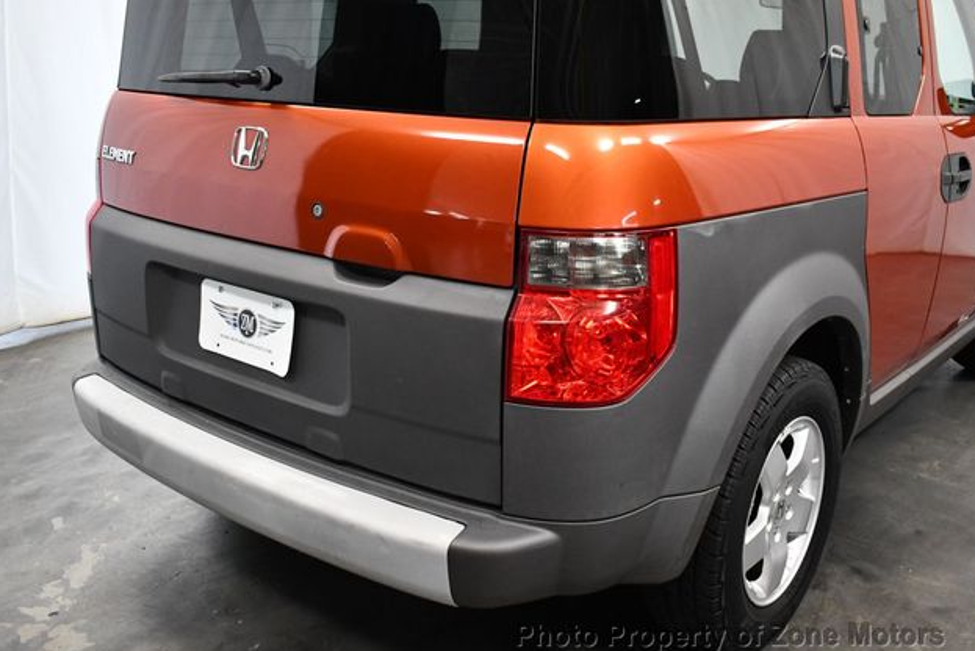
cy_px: 330
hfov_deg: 51.9
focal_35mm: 37
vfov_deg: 36.0
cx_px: 496
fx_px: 1003
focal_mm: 18
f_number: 3.5
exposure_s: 1/125
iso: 1600
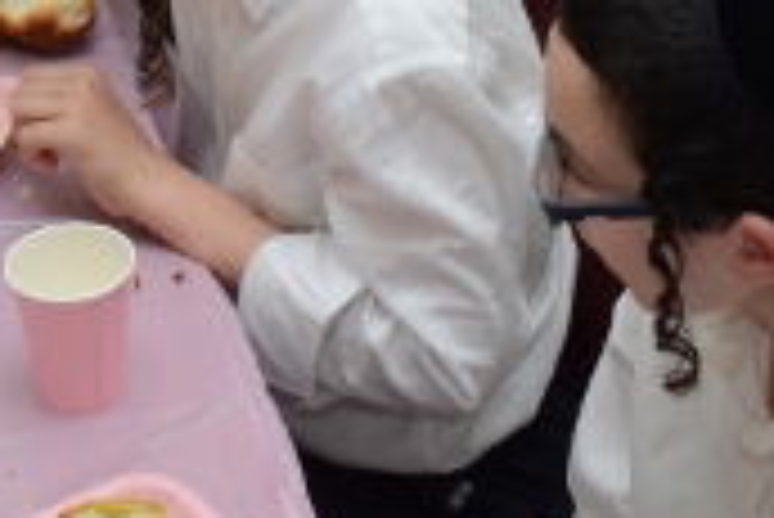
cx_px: 526
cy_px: -572
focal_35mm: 125
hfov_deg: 16.3
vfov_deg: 10.0
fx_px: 2690
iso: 1000
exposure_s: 1/40
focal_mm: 18
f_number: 10
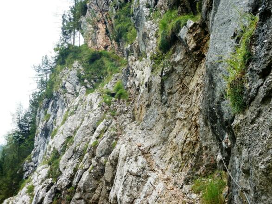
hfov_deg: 44.8
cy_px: 102
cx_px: 136
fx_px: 330
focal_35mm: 42
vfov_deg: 34.3
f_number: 3.7
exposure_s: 1/50
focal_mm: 6.9
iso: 80
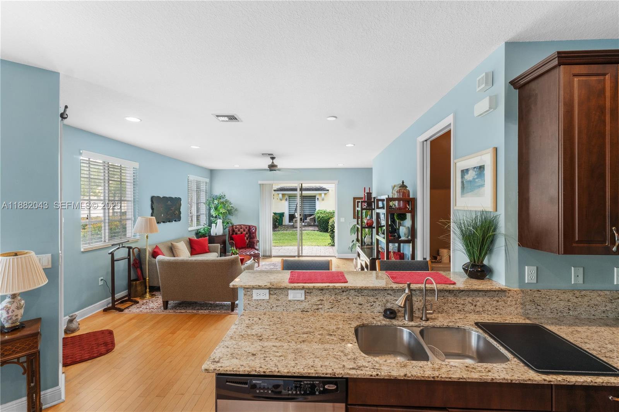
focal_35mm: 15
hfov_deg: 100.4
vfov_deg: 77.3
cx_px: 310
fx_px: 258
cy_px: 206
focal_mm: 10
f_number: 10
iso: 125
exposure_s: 1/4
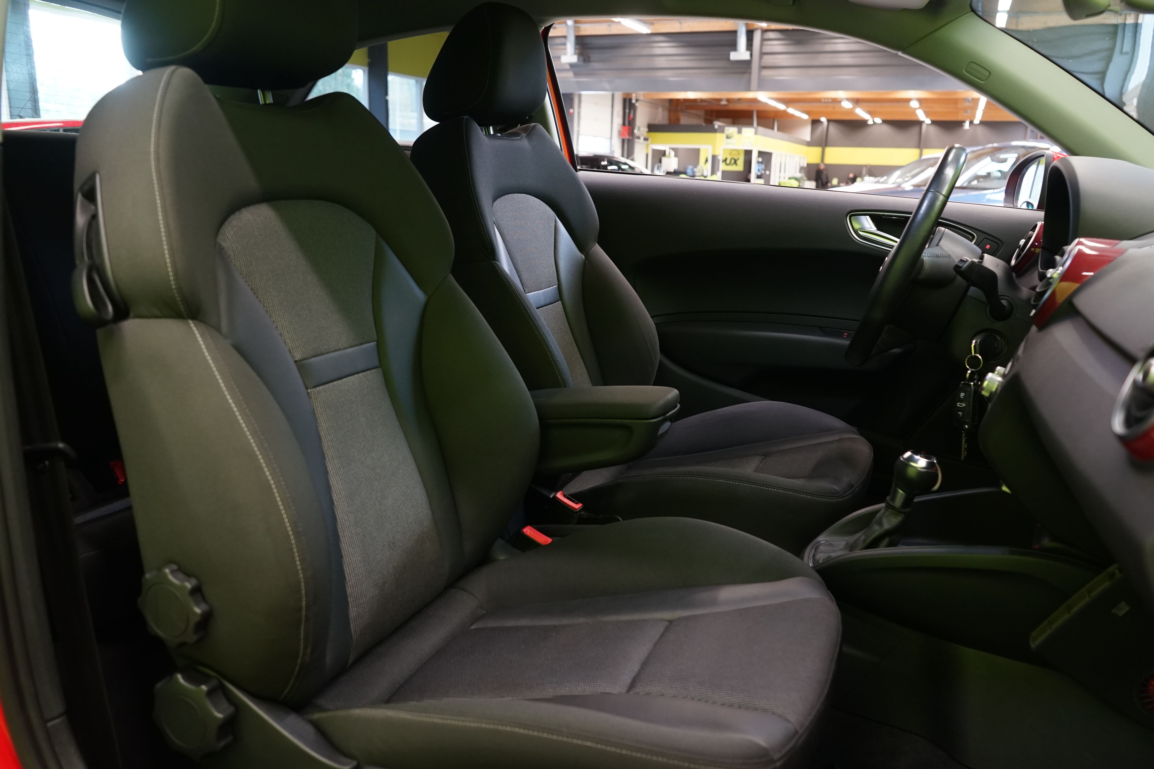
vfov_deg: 46.4
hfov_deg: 65.5
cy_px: 384
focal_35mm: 28
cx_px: 577
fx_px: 897
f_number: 5
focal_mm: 28
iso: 1250
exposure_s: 1/20
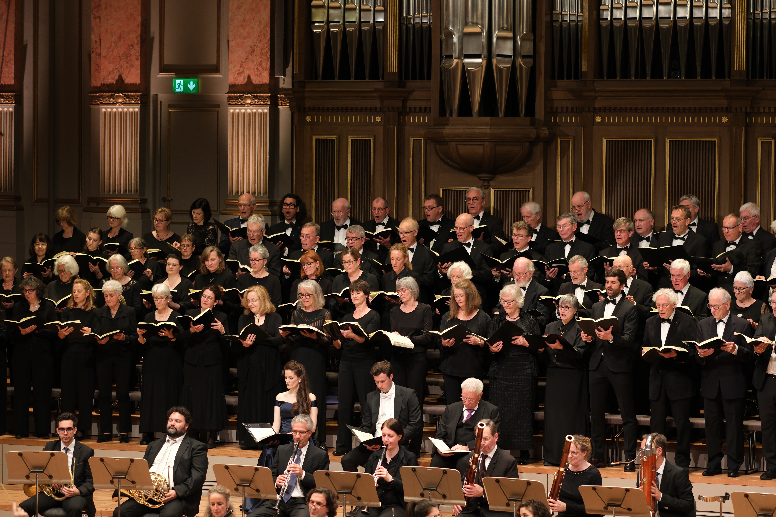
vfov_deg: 10.2
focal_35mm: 135
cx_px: 388
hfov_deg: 15.2
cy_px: 258
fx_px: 2910
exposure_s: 1/125
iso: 640
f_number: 2
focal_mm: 90
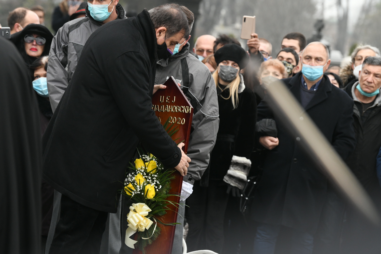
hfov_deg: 12.8
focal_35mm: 160
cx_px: 190
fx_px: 1693
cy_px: 127
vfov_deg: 8.6
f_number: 5.6
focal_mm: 160
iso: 2000
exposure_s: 1/200
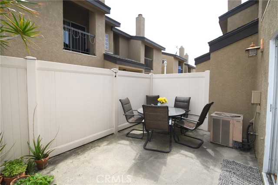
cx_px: 139
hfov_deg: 100.4
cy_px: 92
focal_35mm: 15
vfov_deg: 77.4
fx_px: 116
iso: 100
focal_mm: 10
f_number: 6.3
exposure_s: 1/200
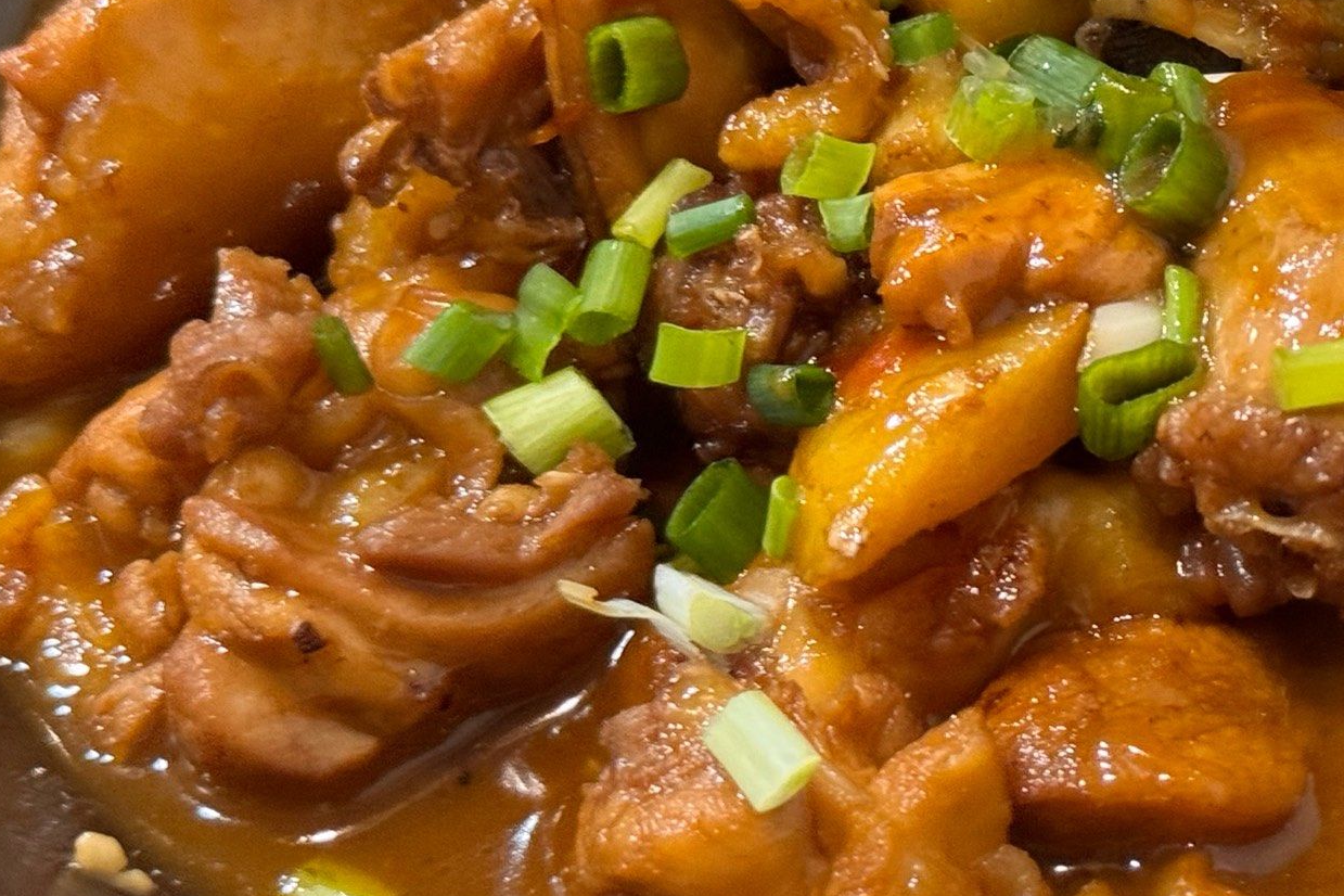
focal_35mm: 110
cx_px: 1159
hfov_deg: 18.3
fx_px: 4106
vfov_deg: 12.4
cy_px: 316
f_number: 1.78
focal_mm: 6.76
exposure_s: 1/33
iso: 320
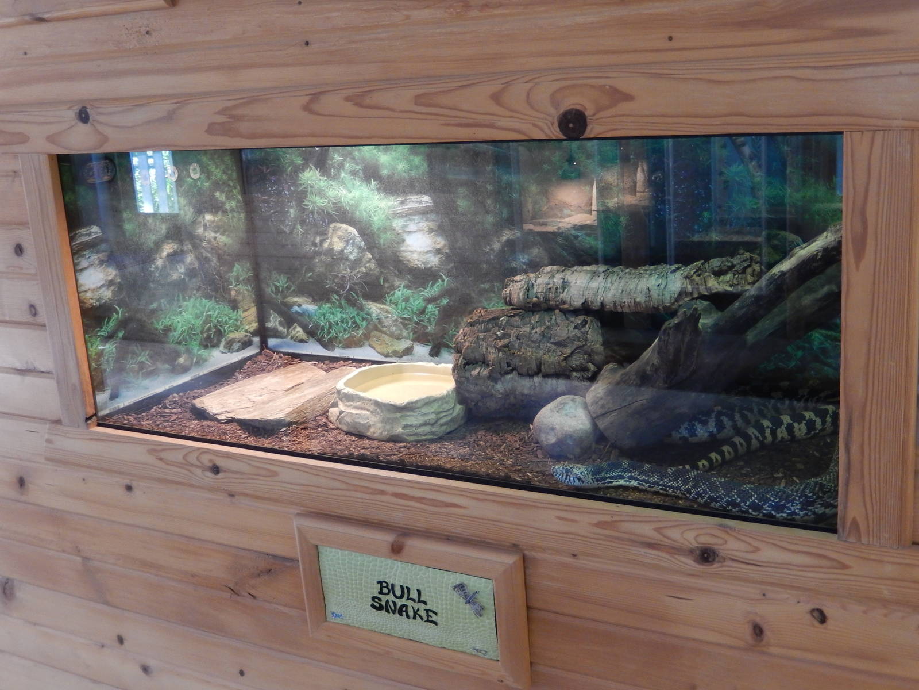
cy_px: 345
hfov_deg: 45.8
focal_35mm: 41
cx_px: 460
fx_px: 1088
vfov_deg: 35.1
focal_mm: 7.3
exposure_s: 1/15
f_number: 4.2
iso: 400
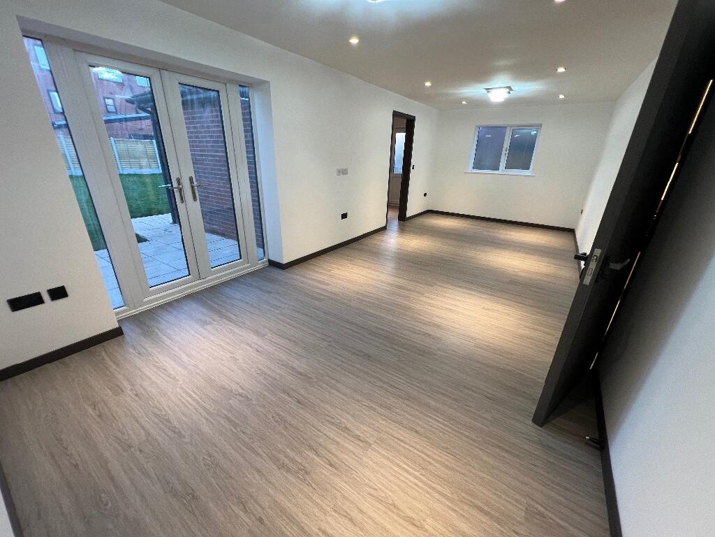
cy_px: 268
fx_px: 269
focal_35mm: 13
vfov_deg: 89.9
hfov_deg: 106.2
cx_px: 358
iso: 125
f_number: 1.8
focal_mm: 1.57
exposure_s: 1/50
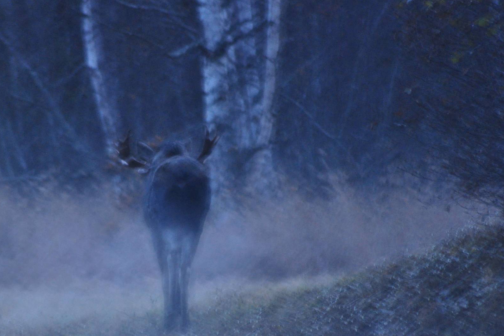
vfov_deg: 3.0
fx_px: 6328
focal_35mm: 452
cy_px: 168
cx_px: 251
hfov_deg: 4.6
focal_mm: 300
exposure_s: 1/6
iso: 1600
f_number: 5.6
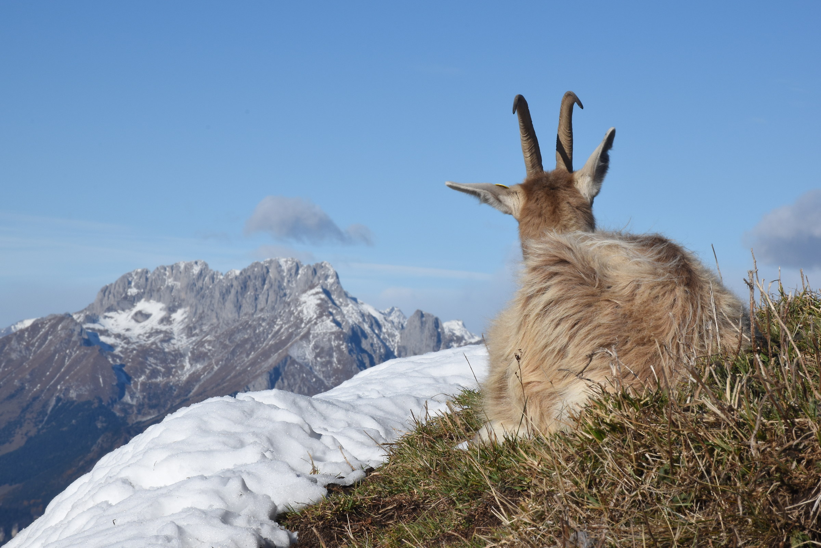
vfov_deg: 10.2
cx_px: 410
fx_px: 3079
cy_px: 274
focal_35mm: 135
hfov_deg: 15.2
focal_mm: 90
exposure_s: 1/200
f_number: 25
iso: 320
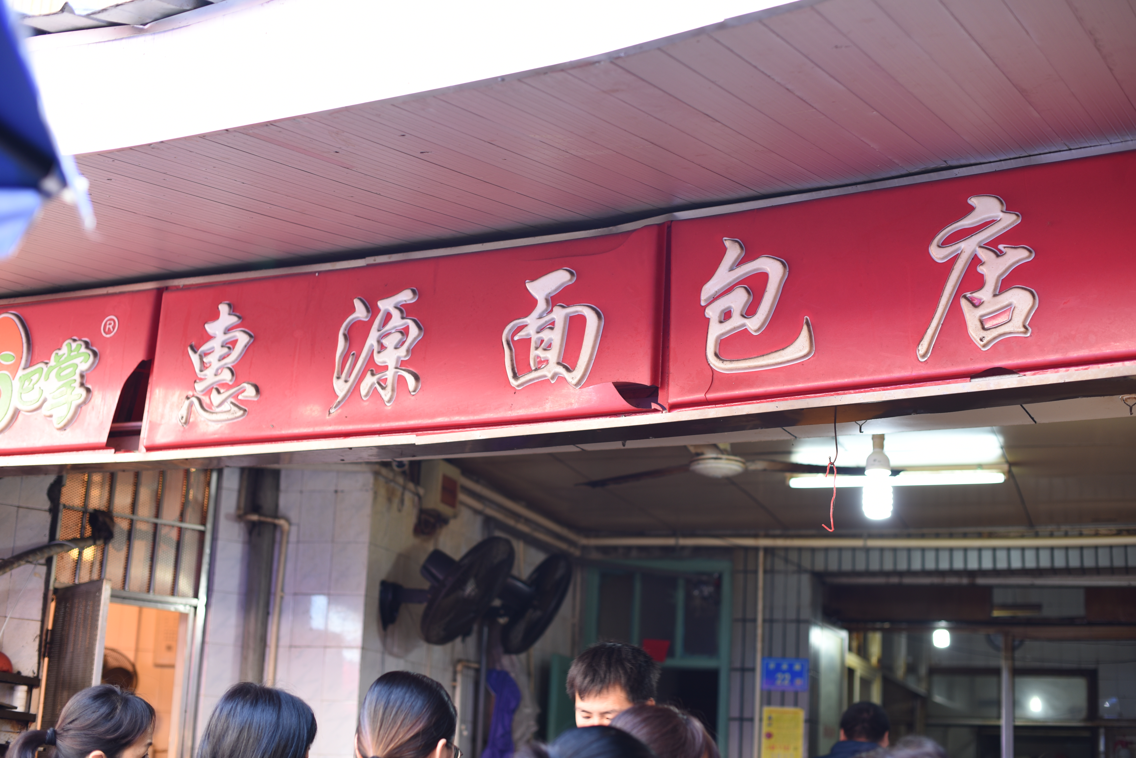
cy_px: 379
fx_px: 1578
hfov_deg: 39.6
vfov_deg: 27.0
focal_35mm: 50
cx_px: 568
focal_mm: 50
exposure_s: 1/50
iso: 200
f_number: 2.8
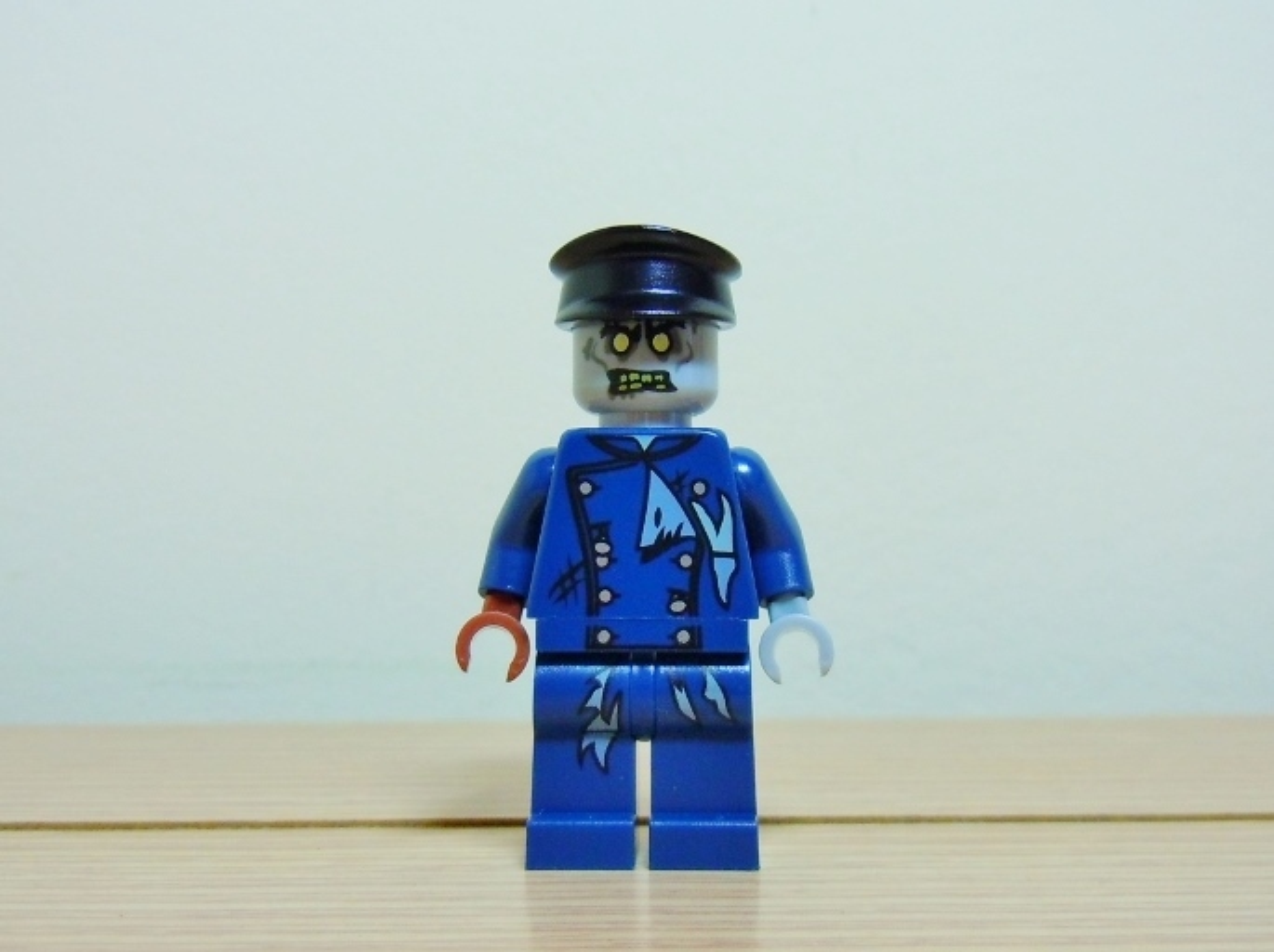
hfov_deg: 60.0
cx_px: 637
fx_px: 1103
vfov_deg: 46.7
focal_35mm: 30
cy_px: 476
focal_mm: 5.4
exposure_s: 1/30
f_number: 3.5
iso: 200
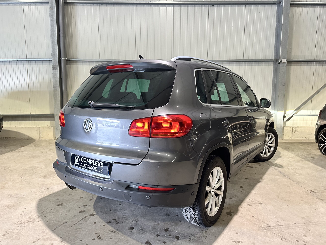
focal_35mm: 24
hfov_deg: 71.6
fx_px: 226
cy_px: 122
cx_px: 163
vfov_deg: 56.8
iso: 500
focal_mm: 6.86
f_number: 1.78
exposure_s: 1/50
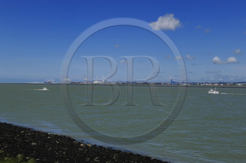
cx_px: 123
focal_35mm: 48
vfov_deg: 28.0
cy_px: 82
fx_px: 328
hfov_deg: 41.1
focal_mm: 48
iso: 200
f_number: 18
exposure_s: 1/200
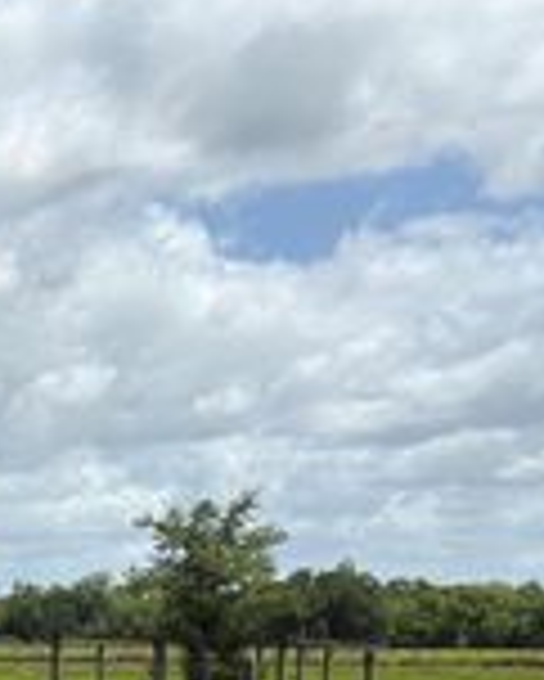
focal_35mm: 84
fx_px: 1689
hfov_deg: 15.1
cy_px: 723
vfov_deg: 21.7
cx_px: -522
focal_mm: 5.96
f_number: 1.6
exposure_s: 1/4608
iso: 50
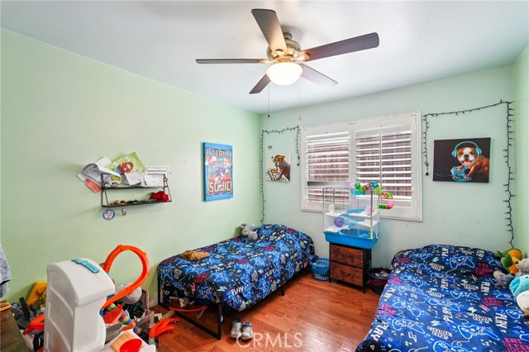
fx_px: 235
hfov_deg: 96.8
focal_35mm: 16
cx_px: 264
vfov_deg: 73.7
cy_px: 176
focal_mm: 16
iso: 400
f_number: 8
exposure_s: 1/10
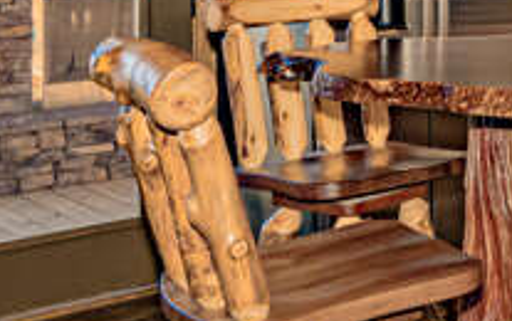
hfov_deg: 21.4
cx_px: 745
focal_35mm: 83
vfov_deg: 14.8
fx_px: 1160
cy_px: -136
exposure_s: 1/200
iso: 640
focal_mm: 22
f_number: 7.1
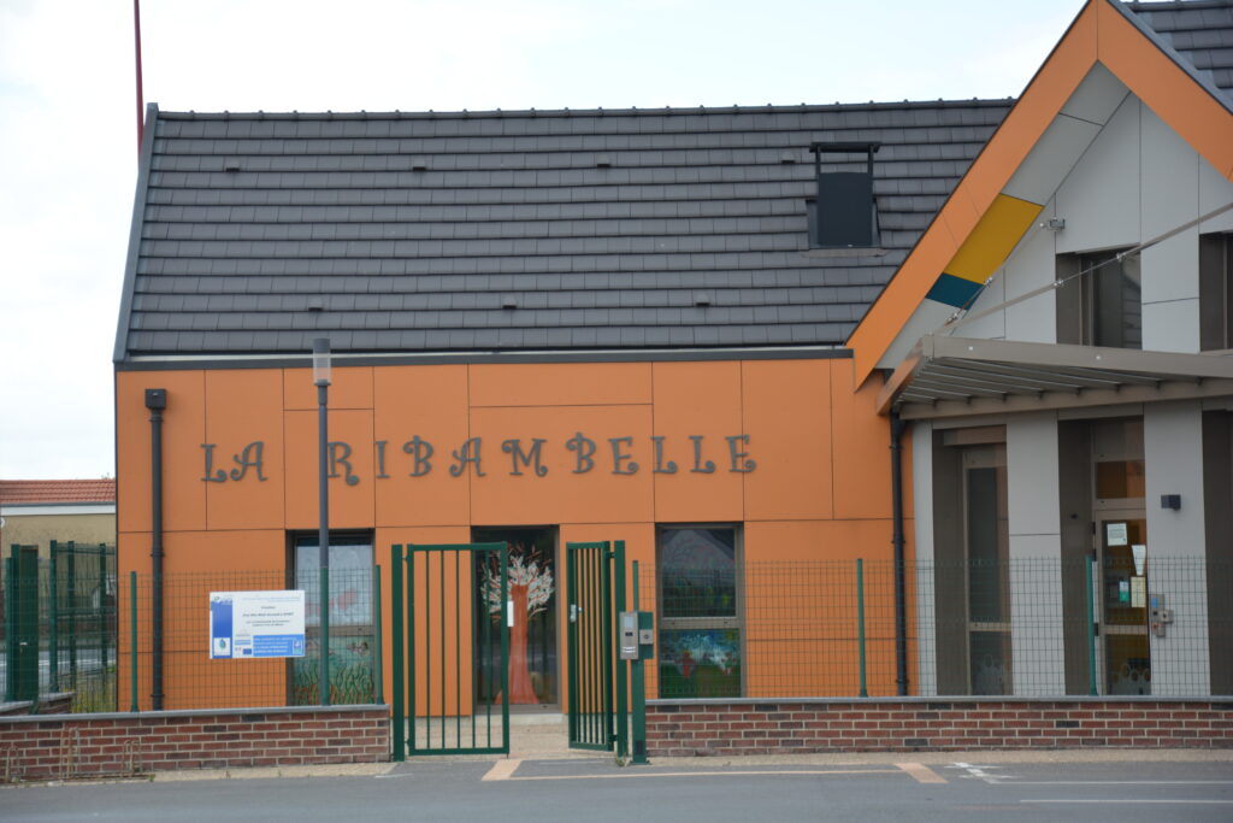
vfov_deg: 11.4
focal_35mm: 120
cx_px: 616
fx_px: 4110
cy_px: 412
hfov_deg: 17.1
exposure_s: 1/500
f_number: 5.3
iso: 400
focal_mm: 80
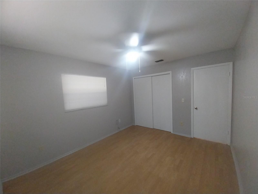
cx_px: 129
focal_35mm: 13
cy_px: 97
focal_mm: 1.13
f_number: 2.2
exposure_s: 1/24
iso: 252
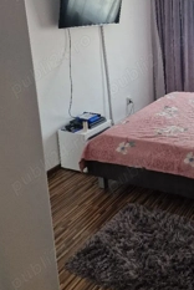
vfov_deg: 46.0
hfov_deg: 31.3
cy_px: 80
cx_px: 172
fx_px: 330
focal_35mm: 41
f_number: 1.8
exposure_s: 1/100
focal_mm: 6.4
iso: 200
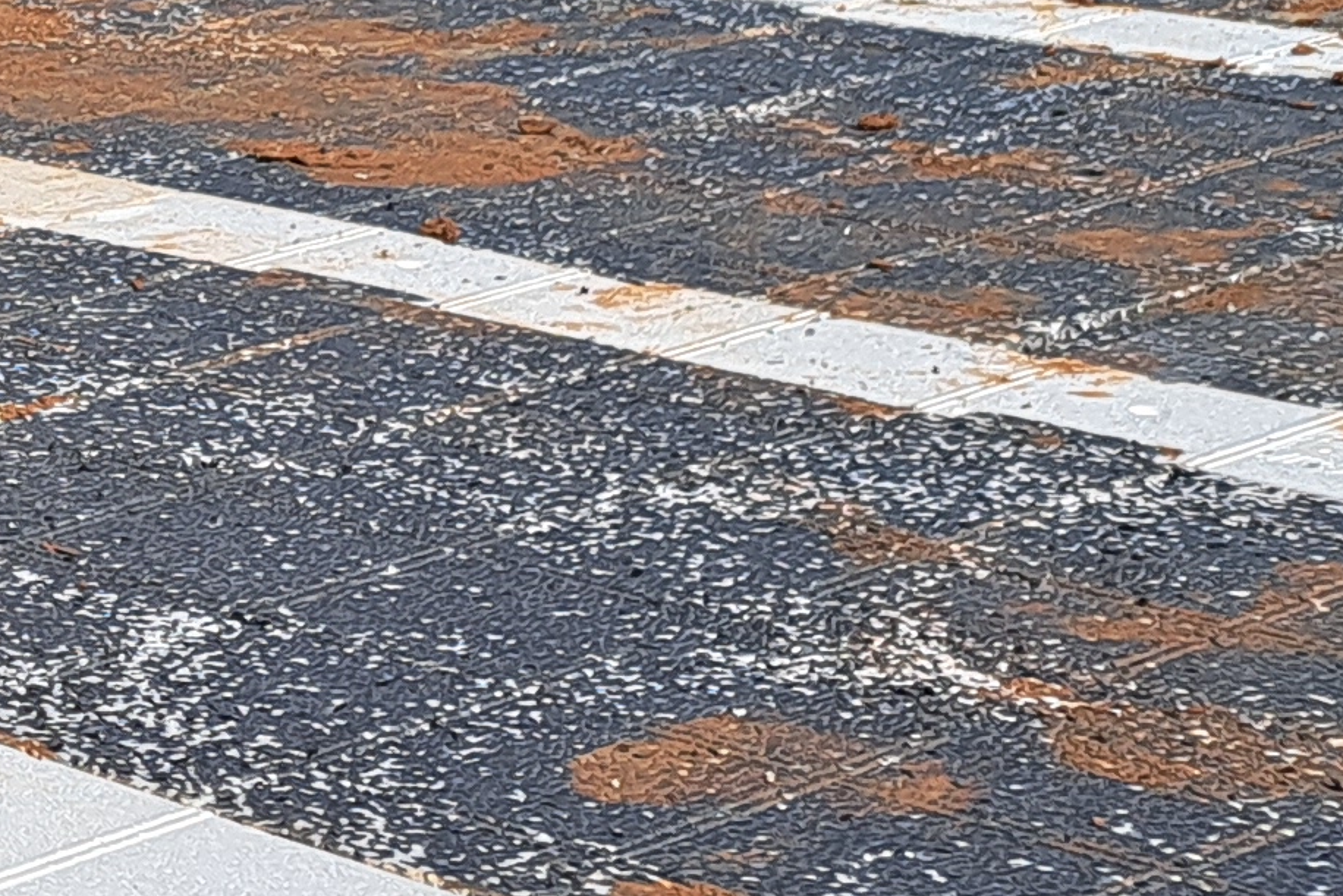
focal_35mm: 126
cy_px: -358
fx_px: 4701
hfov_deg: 13.4
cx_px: -1550
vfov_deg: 10.6
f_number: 1.8
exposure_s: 1/2179
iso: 50
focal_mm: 5.23
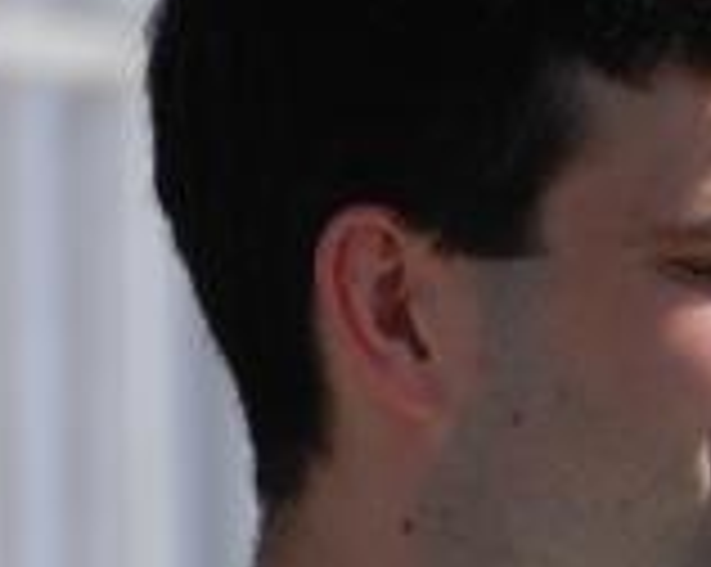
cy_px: 382
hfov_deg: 1.7
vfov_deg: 1.4
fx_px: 24001
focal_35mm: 1142
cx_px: 729
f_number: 5.6
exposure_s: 1/500
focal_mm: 200
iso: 100
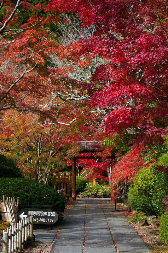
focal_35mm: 95
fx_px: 668
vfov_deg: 21.4
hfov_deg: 14.3
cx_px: 84
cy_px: 126
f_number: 5.6
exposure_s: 1/125
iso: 100
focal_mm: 63.6
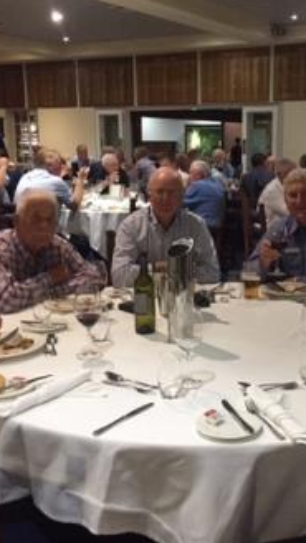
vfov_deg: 47.4
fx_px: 620
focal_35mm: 43
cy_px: 272
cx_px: 217
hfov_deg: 27.4
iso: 250
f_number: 2.2
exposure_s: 1/25
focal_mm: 4.15
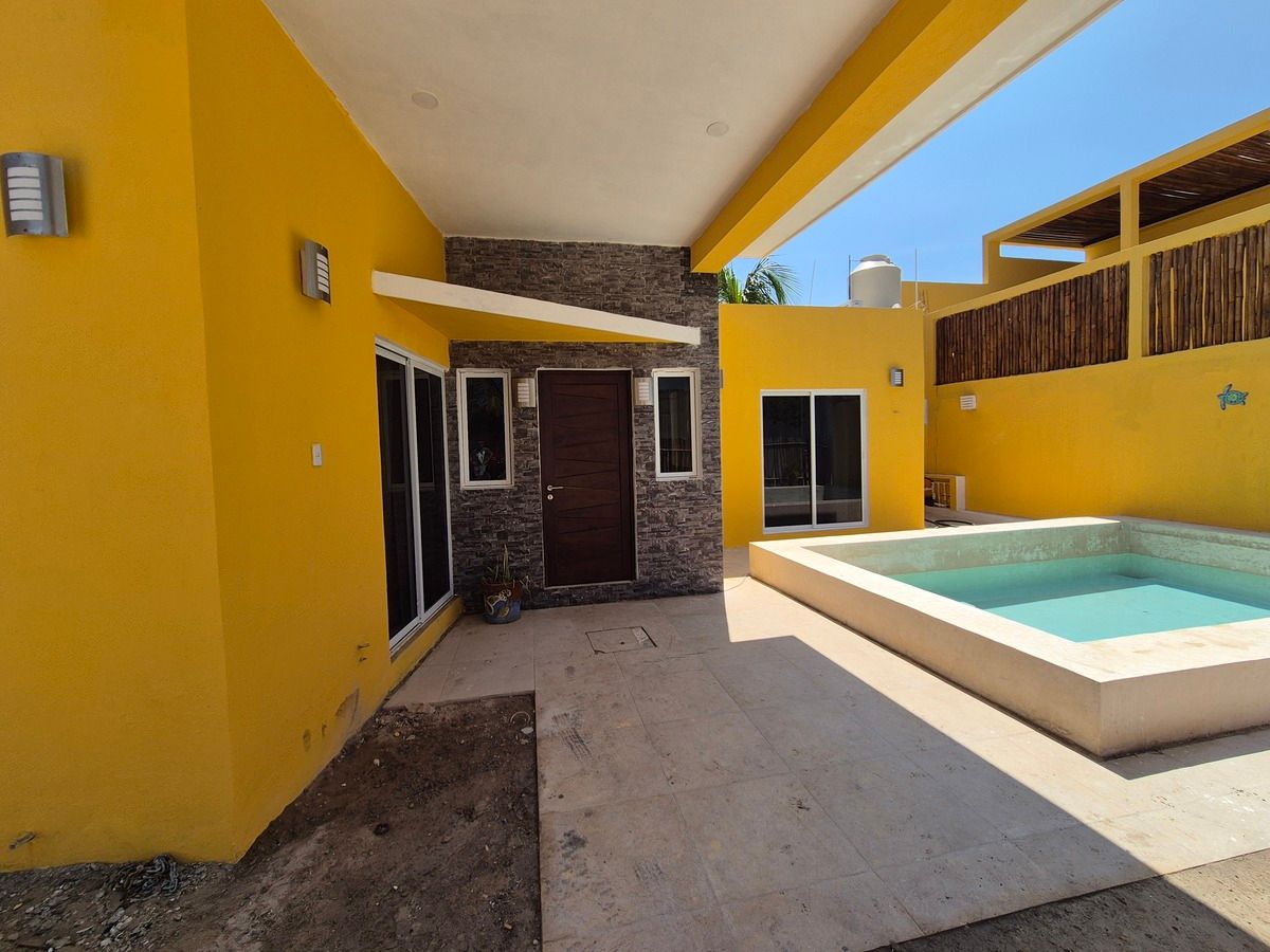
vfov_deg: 89.9
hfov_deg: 106.2
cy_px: 476
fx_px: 477
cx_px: 635
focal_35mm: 13
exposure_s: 1/2160
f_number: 2.2
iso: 50
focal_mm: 2.2
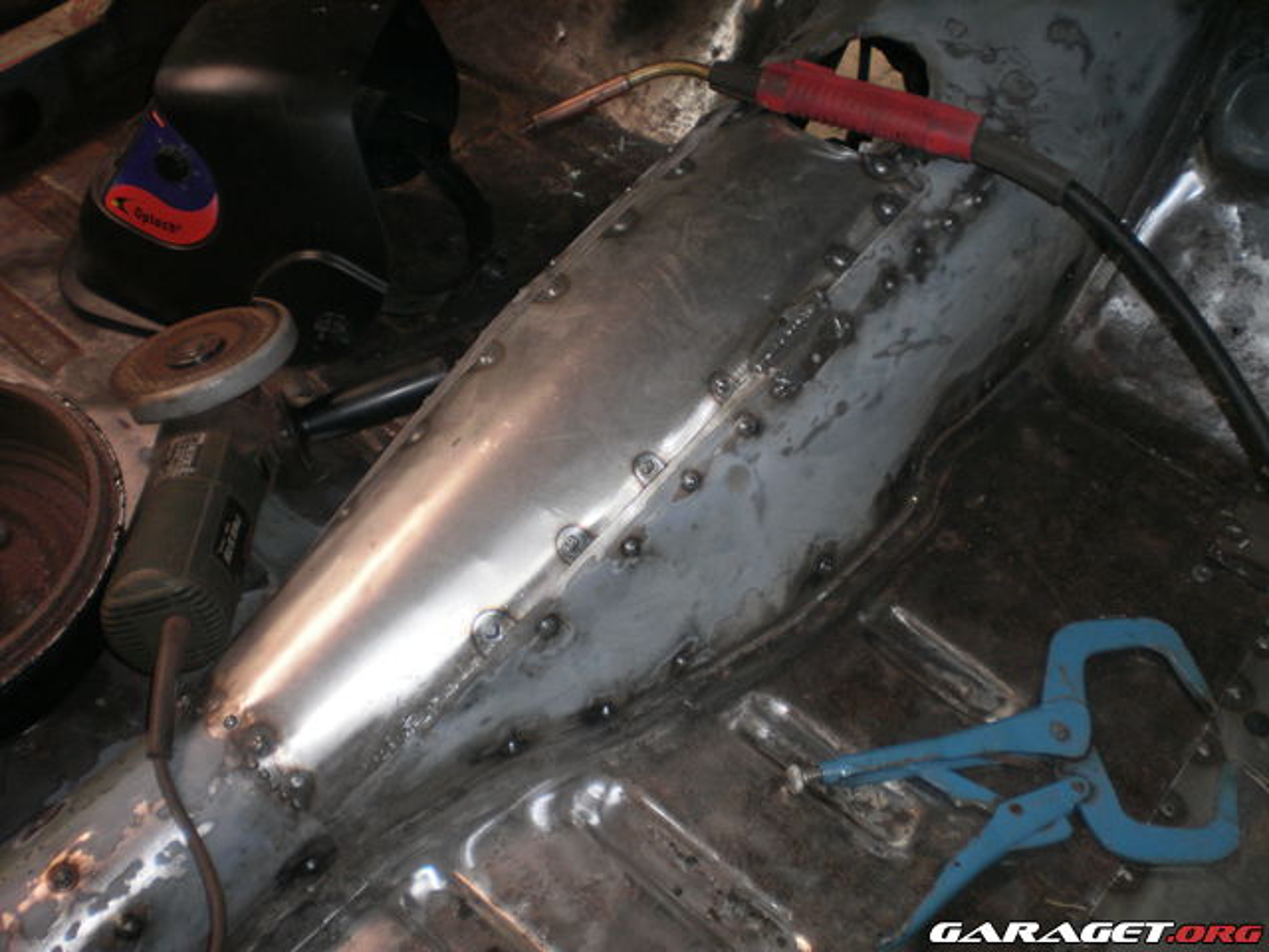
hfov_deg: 51.4
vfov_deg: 39.7
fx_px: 1320
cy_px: 476
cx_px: 634
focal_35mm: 36
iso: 125
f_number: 3.1
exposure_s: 1/30
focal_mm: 6.3
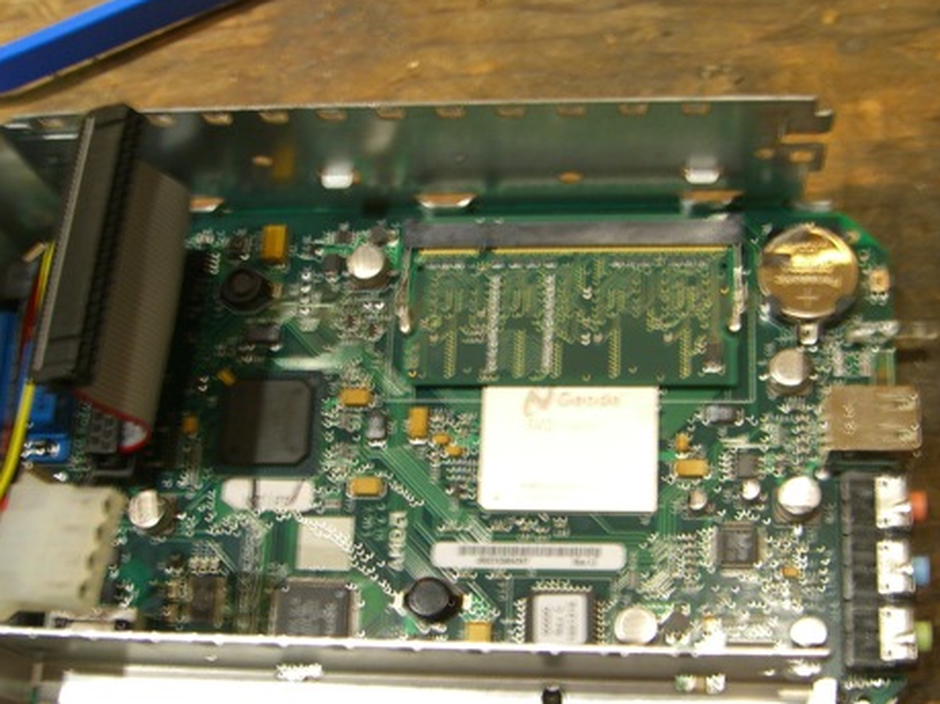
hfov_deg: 36.2
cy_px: 413
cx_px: 485
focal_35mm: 53
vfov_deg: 27.5
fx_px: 1439
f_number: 2.8
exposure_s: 1/10
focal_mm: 7.9
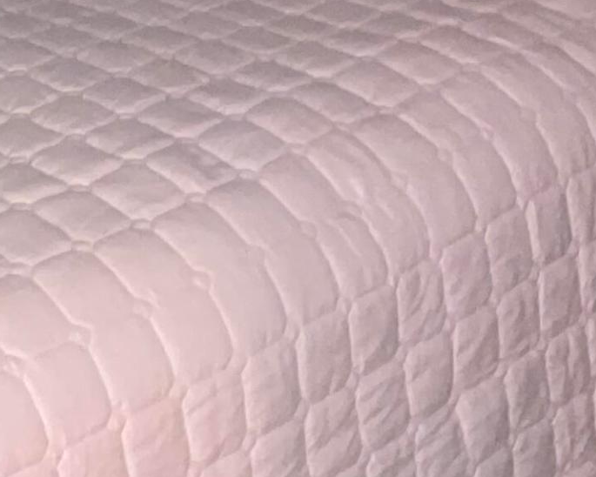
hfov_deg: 15.4
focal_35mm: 119
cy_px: -375
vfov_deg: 12.0
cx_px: -172
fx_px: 2099
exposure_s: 1/16
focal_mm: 3
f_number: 1.8
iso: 125
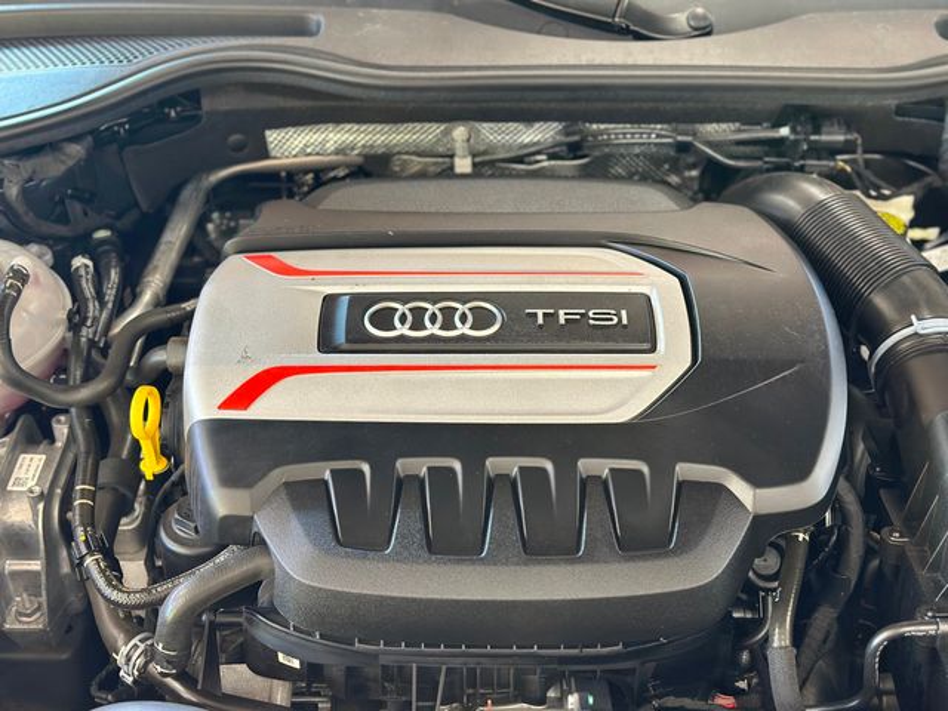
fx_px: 1315
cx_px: 474
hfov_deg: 39.7
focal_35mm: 48
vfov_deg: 30.3
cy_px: 356
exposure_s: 1/60
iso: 200
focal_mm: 6.86
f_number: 1.78
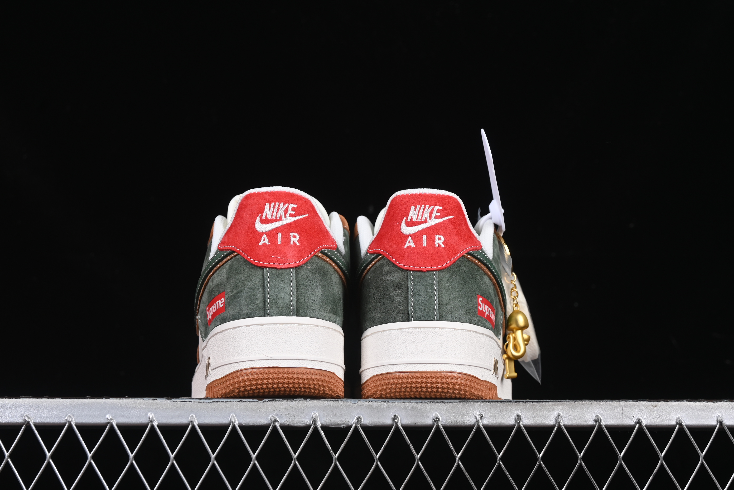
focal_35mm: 75
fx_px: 1529
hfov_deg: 27.0
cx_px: 367
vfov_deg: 18.2
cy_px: 245
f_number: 8
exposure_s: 1/80
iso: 160
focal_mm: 50
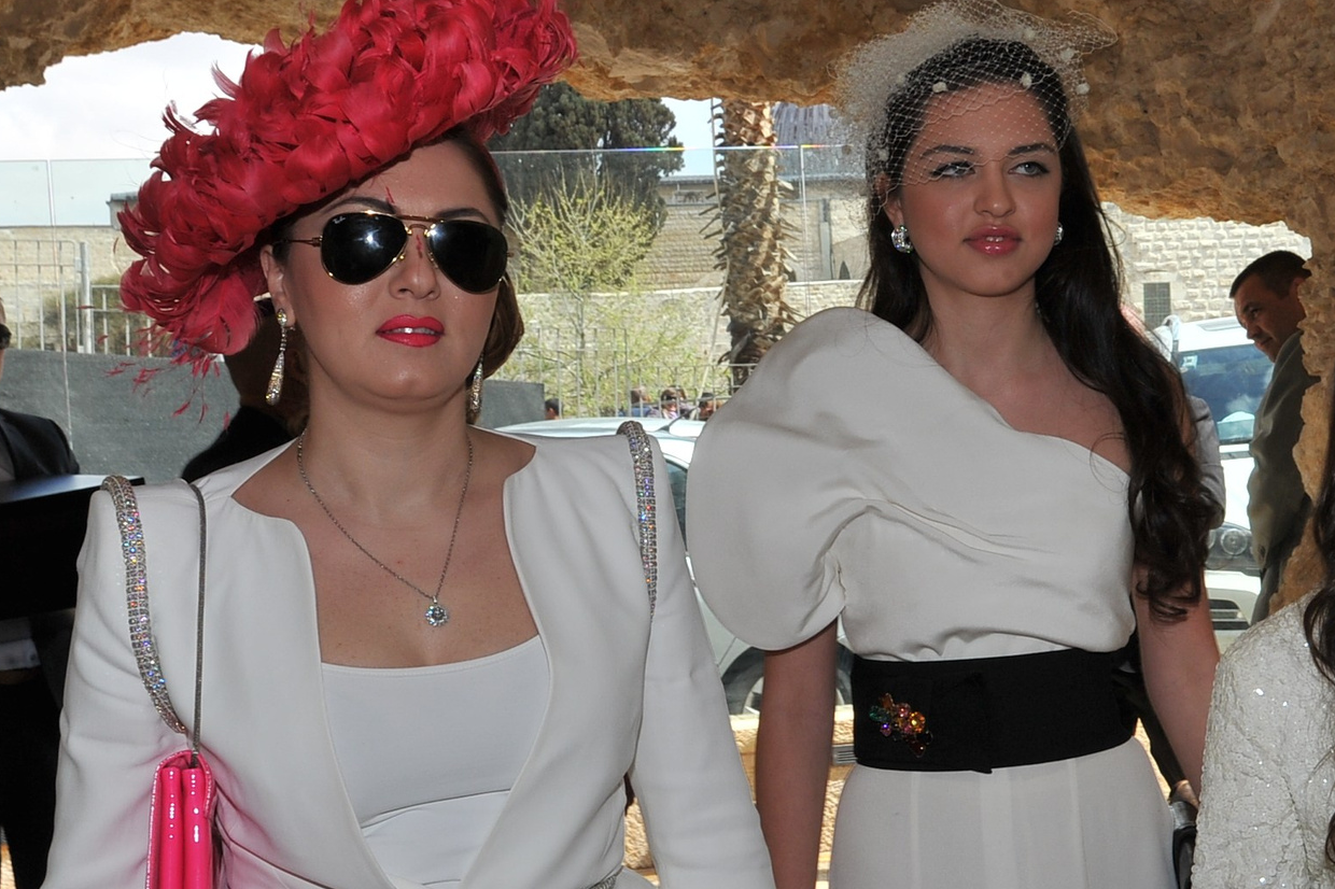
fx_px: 2373
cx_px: 1009
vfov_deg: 21.2
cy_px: 549
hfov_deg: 30.9
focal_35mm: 64
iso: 500
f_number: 14
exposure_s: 1/250
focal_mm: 31
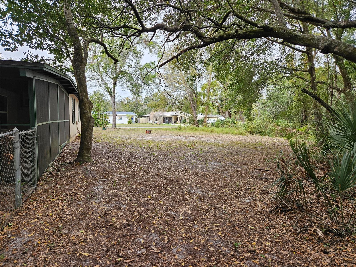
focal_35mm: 23
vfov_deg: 58.9
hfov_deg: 73.9
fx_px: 237
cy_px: 134
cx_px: 178
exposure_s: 1/417
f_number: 1.8
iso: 40
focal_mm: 5.4
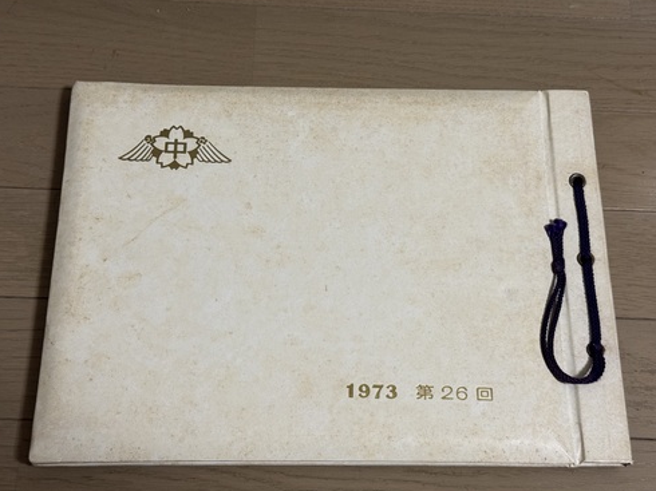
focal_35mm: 49
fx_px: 928
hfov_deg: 38.9
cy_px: 247
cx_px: 331
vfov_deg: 29.7
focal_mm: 6.76
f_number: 1.78
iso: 125
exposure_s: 1/50
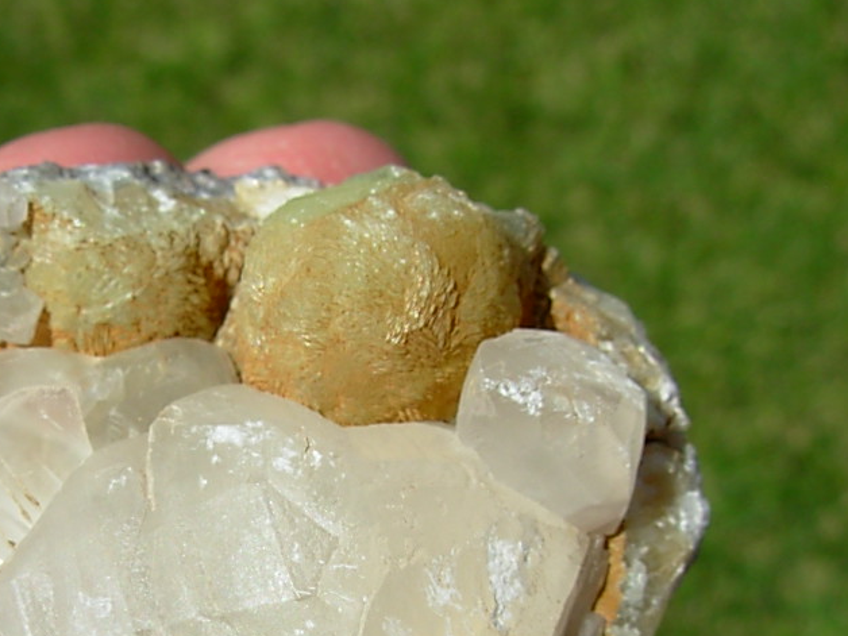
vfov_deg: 23.3
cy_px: 501
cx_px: 282
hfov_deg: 31.0
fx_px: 1519
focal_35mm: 62
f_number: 4.9
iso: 50
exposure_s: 1/837
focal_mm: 6.3
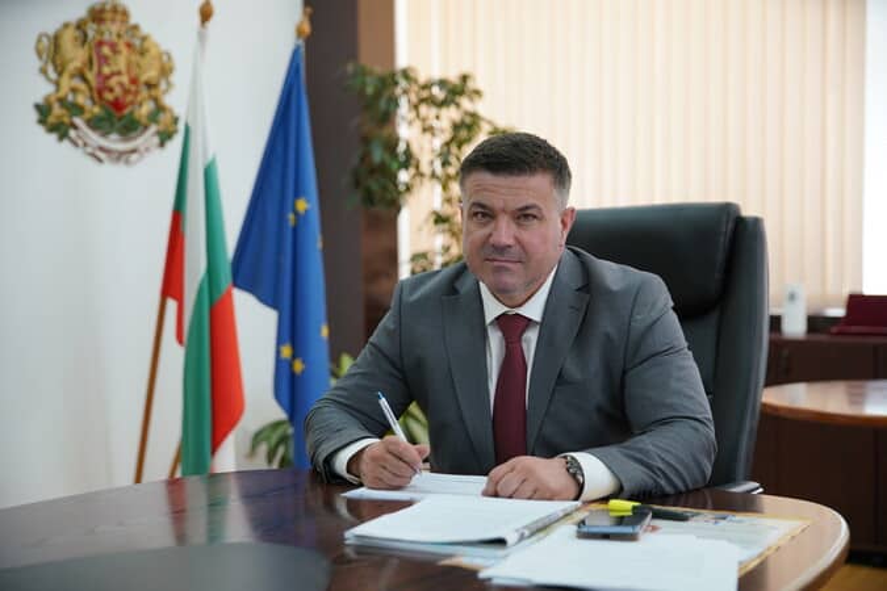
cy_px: 296
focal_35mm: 57
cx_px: 444
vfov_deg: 23.8
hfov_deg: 35.1
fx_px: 1404
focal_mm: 57
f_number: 2.8
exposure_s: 1/200
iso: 500
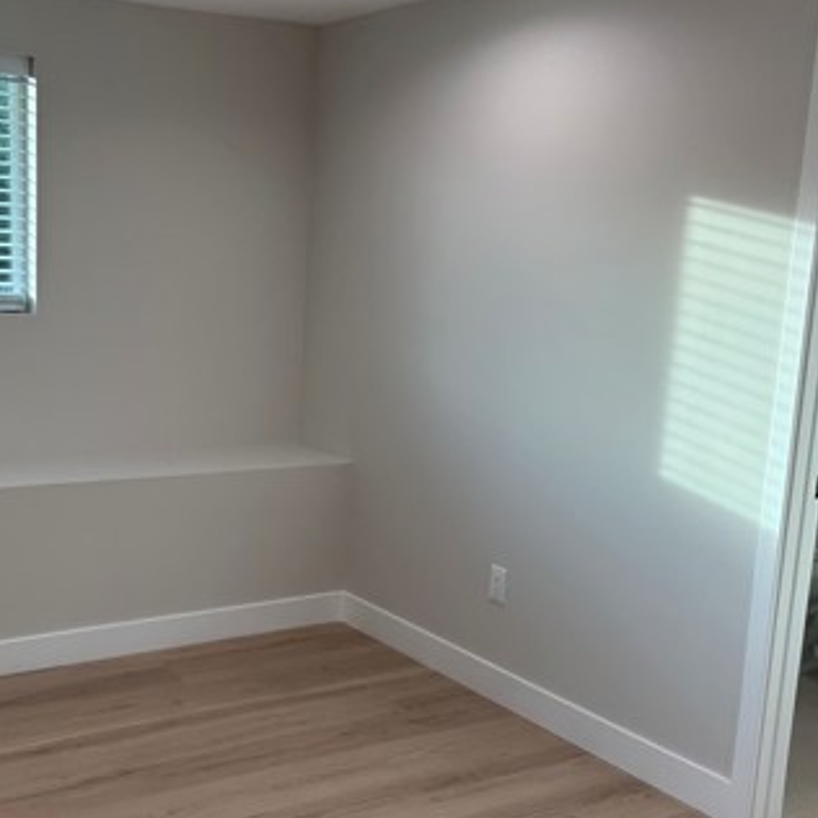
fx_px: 1150
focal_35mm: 43
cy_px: 445
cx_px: 264
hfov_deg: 38.7
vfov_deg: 39.1
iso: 64
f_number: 1.78
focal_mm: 6.86
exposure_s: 1/120
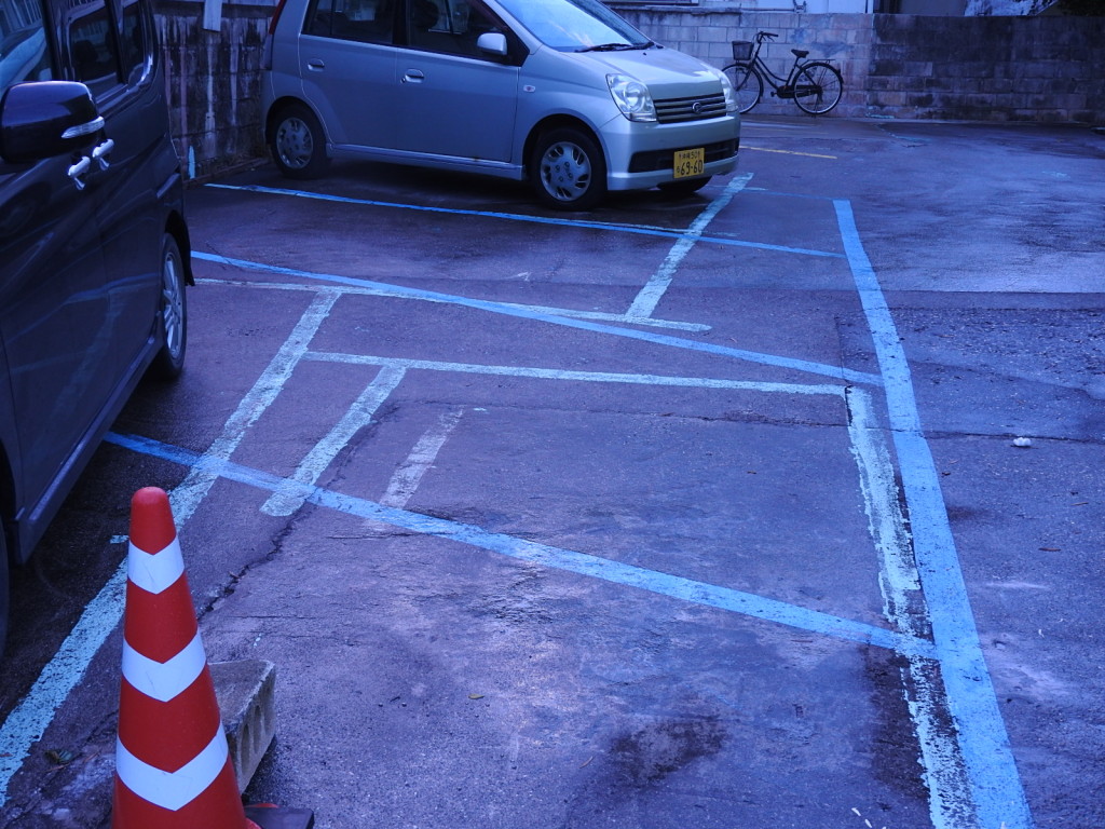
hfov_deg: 42.1
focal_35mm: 45
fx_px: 1436
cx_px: 552
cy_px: 414
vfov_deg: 32.2
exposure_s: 1/30
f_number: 4
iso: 100
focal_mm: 8.1
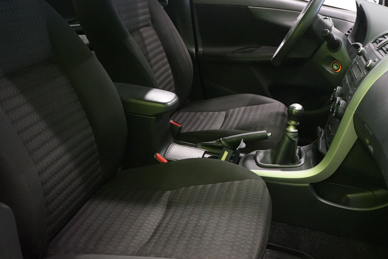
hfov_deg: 49.4
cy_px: 104
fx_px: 420
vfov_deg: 34.1
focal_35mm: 39
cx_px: 221
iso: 6400
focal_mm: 29
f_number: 3.5
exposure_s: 1/125
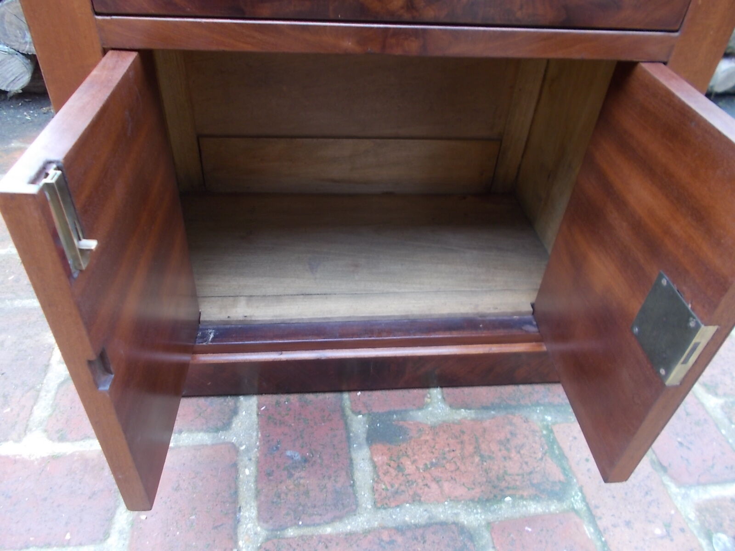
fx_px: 552
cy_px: 276
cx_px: 368
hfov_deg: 67.3
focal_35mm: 26
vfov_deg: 53.1
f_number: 3.2
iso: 100
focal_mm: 4.6
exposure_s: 1/25
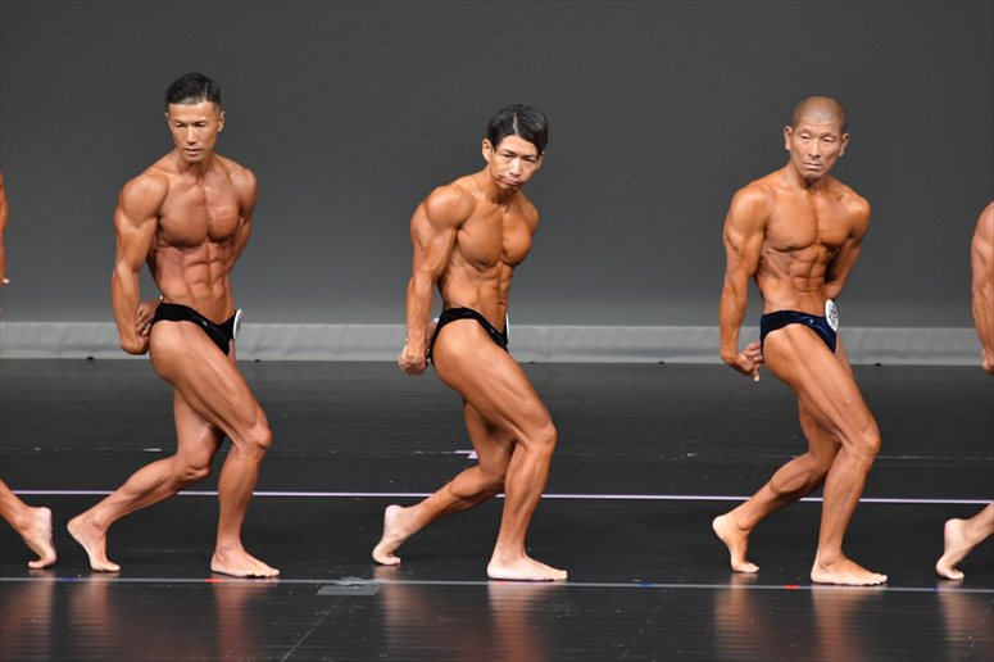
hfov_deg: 6.0
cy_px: 331
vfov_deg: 4.0
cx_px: 497
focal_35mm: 345
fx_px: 9521
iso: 4000
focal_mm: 230
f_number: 5.6
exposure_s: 1/400
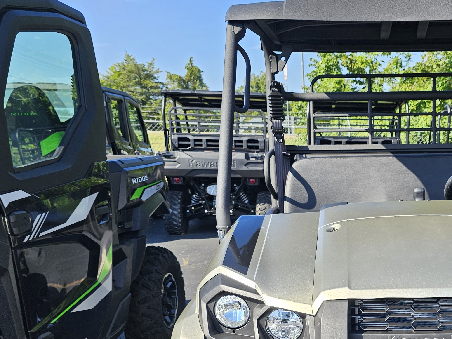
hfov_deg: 39.0
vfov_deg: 30.2
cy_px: 304
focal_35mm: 46
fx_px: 601
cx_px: 384
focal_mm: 6.3
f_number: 1.7
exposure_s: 1/253
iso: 10
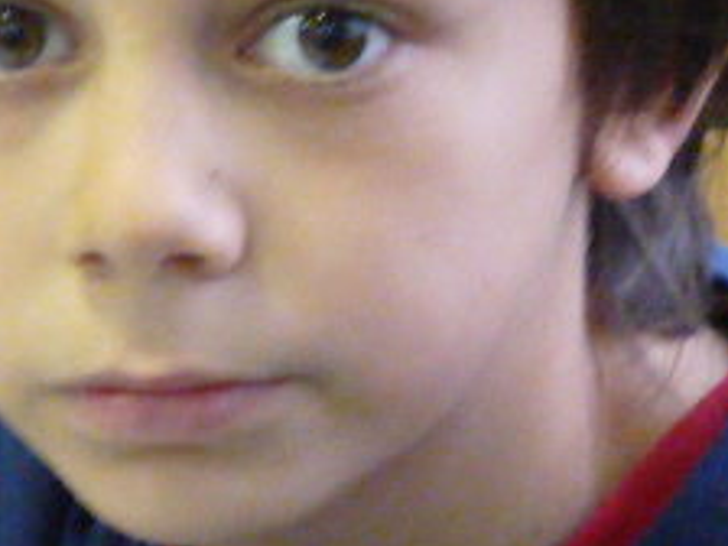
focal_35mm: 461
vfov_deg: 3.2
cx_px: 153
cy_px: 13
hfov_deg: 4.3
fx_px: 9695
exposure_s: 1/15
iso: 800
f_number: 3.4
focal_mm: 16.7
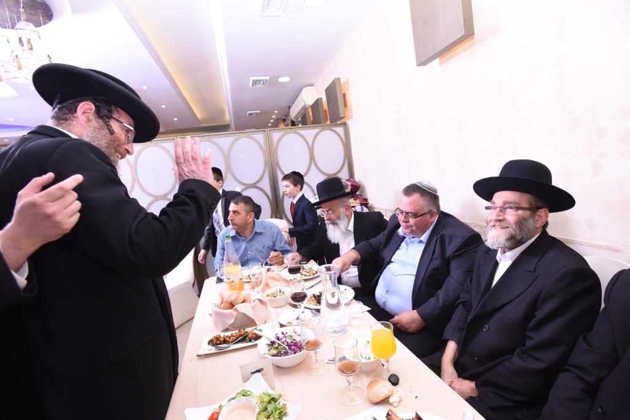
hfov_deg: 93.3
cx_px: 315
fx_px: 298
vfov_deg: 70.5
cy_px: 210
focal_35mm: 17
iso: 640
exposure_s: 1/125
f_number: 4.5
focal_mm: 17
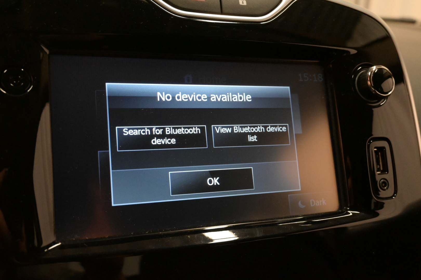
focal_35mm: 36
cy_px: 140
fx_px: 421
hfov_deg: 53.1
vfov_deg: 36.9
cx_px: 210
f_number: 7.1
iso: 6400
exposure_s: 1/160
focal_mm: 24
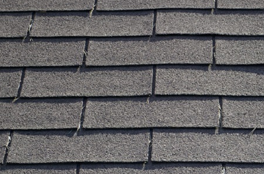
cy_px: 144
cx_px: 223
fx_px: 1250
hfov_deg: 12.0
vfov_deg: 8.0
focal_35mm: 171
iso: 100
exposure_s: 1/160
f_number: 5.3
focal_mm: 62
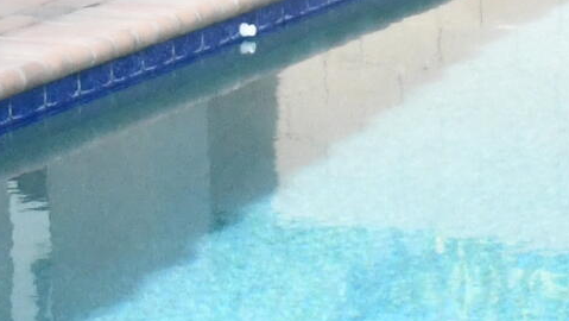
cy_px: -234
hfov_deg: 12.2
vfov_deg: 6.7
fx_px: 2672
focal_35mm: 177
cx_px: 228
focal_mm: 18
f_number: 22
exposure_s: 1/250
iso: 2500
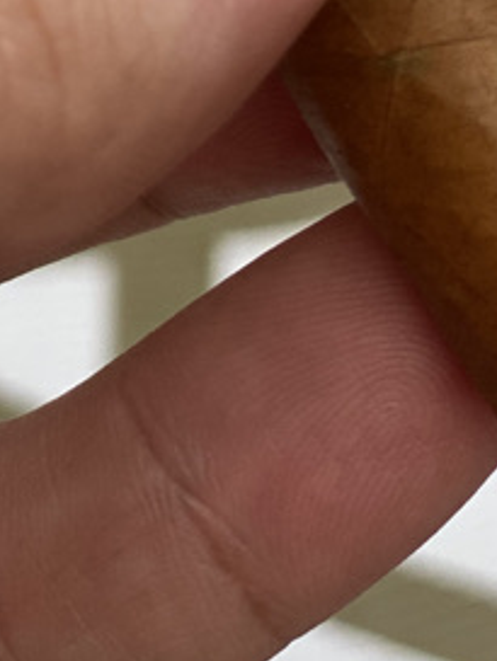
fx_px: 3730
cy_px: -453
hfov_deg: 7.6
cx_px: 78
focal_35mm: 195
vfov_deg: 9.7
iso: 50
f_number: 2
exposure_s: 1/122
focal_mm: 6
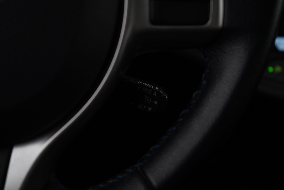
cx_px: 142
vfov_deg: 32.6
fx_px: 323
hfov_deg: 47.4
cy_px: 95
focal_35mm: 41
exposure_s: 1/15
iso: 1000
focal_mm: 41
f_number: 4.5
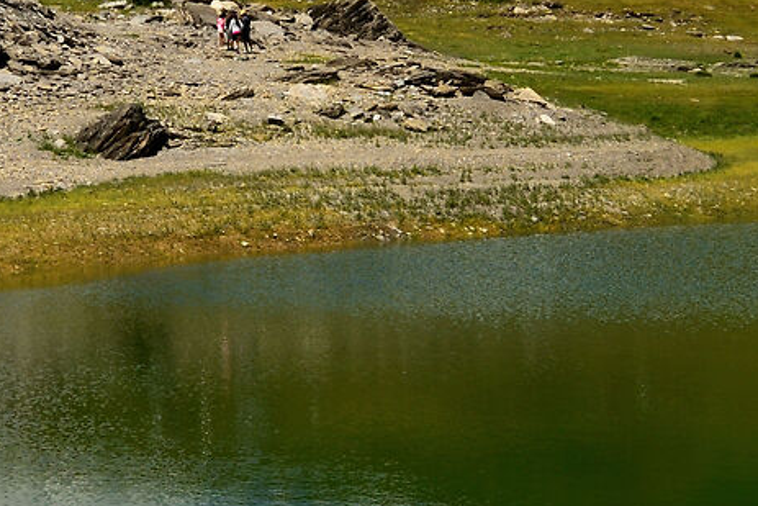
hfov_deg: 24.5
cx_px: 359
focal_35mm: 83
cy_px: 269
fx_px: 1748
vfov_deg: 16.5
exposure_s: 1/200
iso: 100
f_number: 11
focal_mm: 16
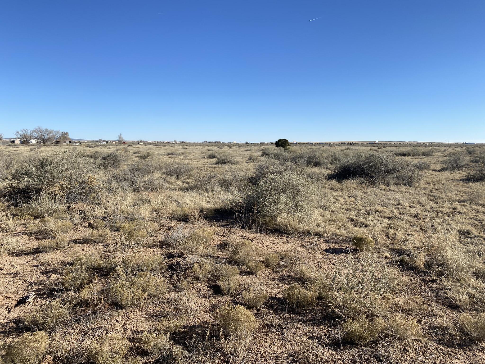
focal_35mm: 26
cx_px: 242
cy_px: 182
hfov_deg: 67.3
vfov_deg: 53.1
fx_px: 364
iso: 32
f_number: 1.8
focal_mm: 4.25
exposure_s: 1/2890
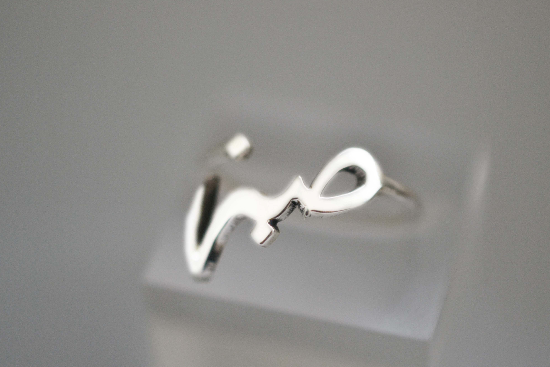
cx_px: 295
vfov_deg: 19.4
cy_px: 204
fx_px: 1069
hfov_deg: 28.8
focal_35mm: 70
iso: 280
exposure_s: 1/40
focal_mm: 40
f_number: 3.3
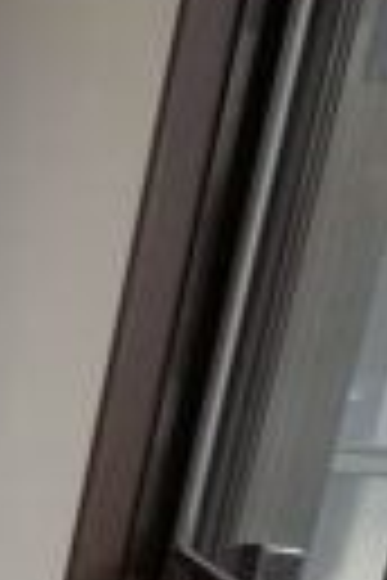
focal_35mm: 90
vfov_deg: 22.2
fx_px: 1451
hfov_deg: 9.4
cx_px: -954
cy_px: 508
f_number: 2.2
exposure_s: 1/121
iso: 100
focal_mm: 2.22
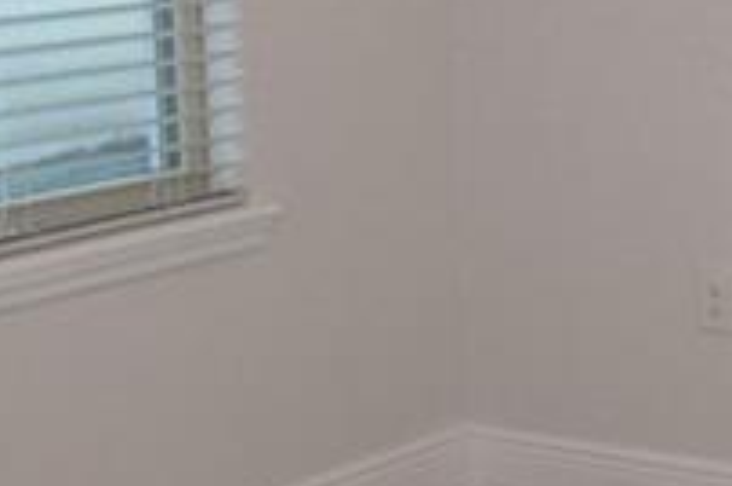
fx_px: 2416
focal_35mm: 119
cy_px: 287
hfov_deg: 15.0
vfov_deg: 11.5
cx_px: 1315
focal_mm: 10
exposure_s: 1/100
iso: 800
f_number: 5
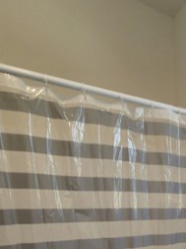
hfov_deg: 37.8
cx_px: 190
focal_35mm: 33
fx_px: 236
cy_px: 269
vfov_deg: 43.8
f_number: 2.2
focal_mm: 2.2
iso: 80
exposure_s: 1/60
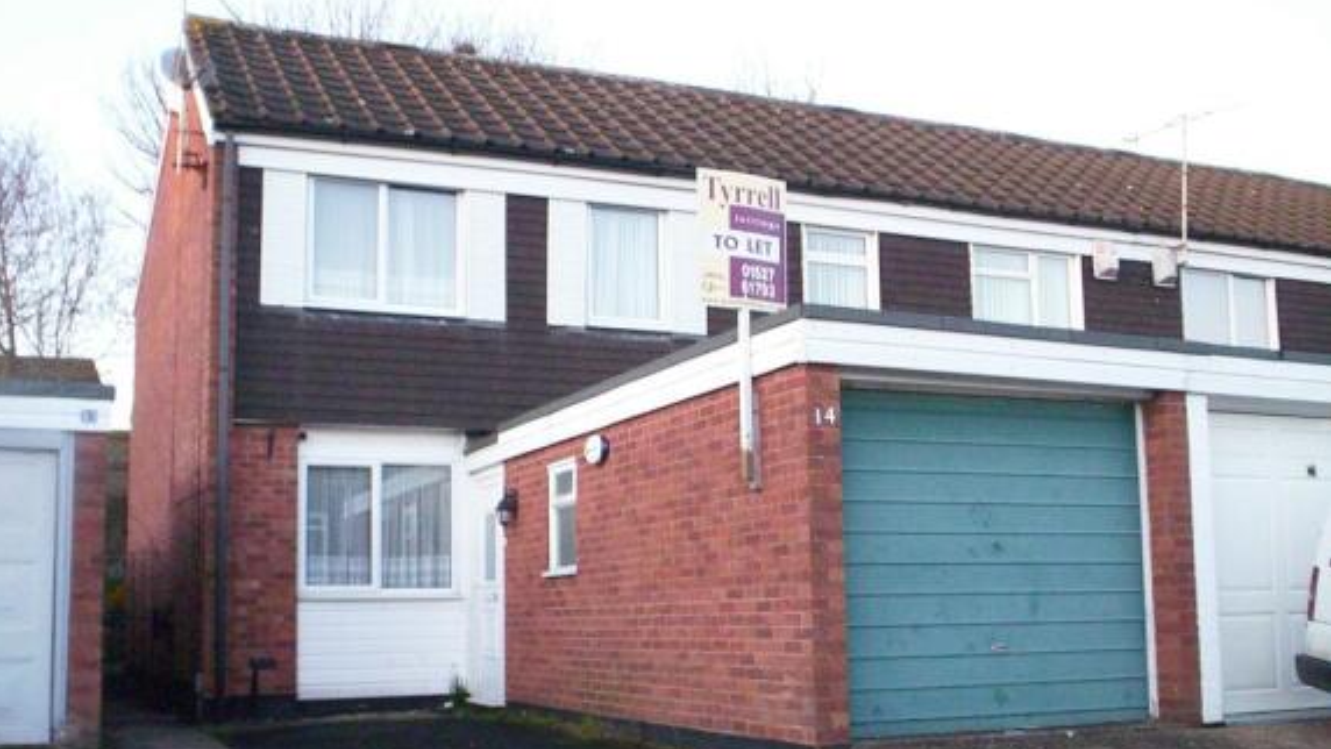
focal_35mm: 42
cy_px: 452
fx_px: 1483
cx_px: 660
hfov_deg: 48.3
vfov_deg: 28.3
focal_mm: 4.99
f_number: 4.5
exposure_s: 1/60
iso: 140
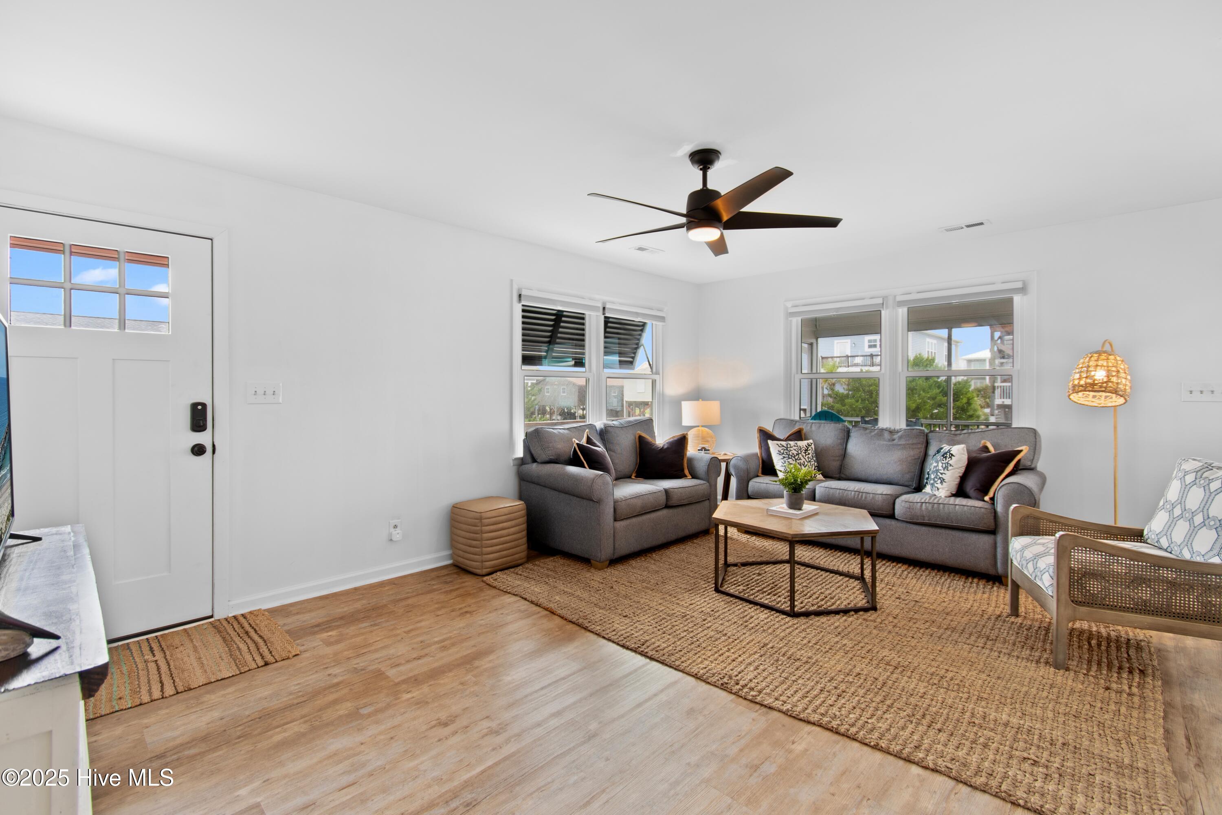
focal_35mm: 15
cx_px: 611
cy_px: 408
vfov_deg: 77.3
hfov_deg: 100.4
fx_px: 509
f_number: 4.5
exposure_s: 1/3
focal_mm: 10
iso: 100
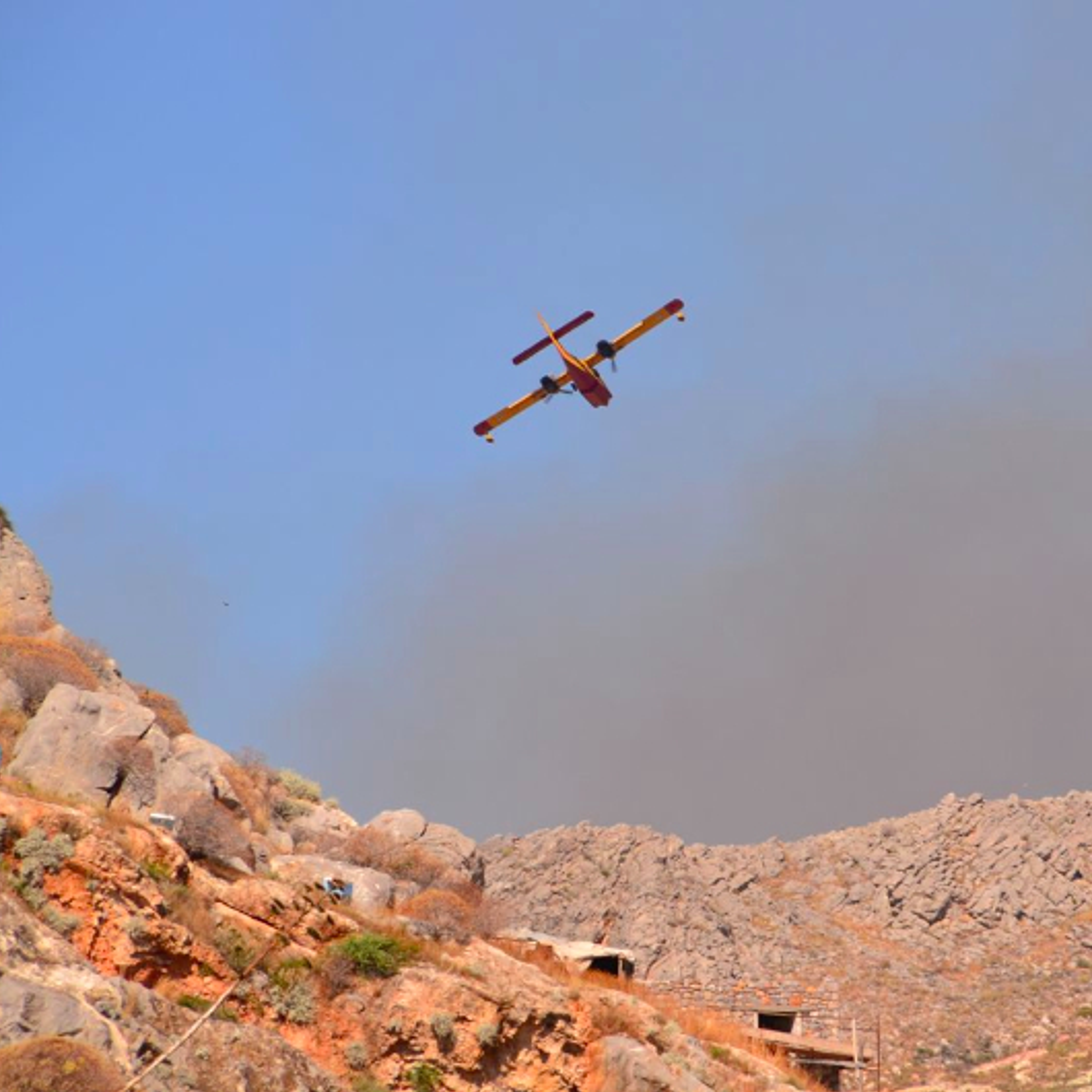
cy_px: 547
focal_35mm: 385
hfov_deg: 4.6
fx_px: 13741
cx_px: 703
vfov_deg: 4.6
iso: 220
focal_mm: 200
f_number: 11
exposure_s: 1/500
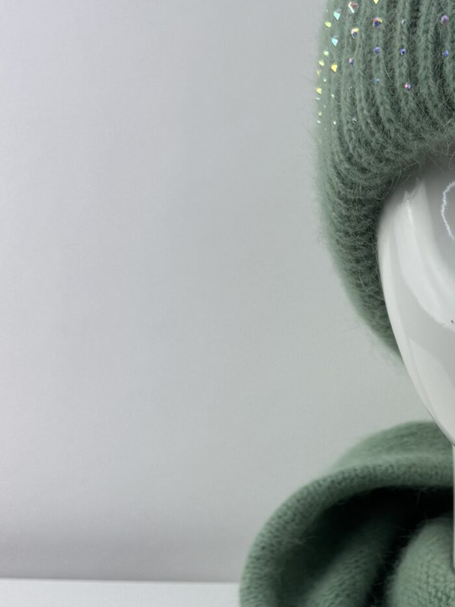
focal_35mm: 66
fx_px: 1157
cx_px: 594
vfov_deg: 29.0
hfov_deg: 20.3
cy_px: 437
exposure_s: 1/340
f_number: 1.78
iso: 80
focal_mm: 6.76
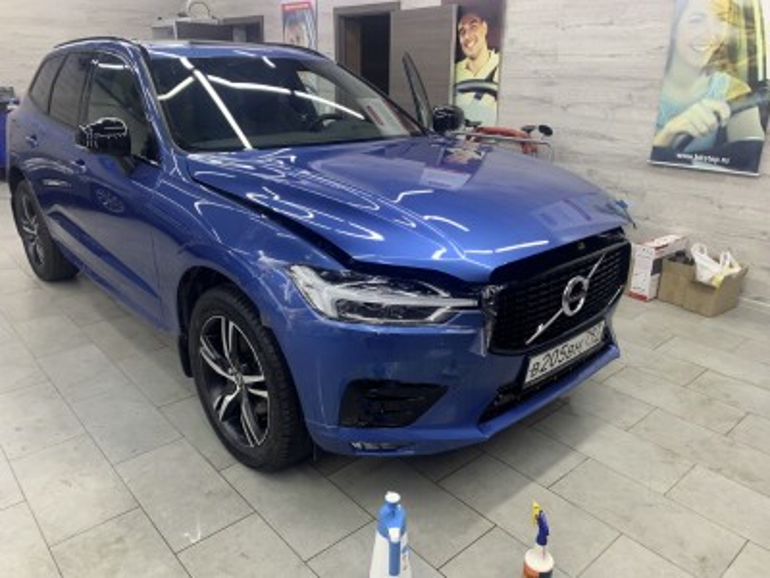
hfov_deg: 67.3
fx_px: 578
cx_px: 385
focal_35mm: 26
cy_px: 289
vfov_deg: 53.1
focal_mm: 4.25
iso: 100
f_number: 1.8
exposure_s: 1/100
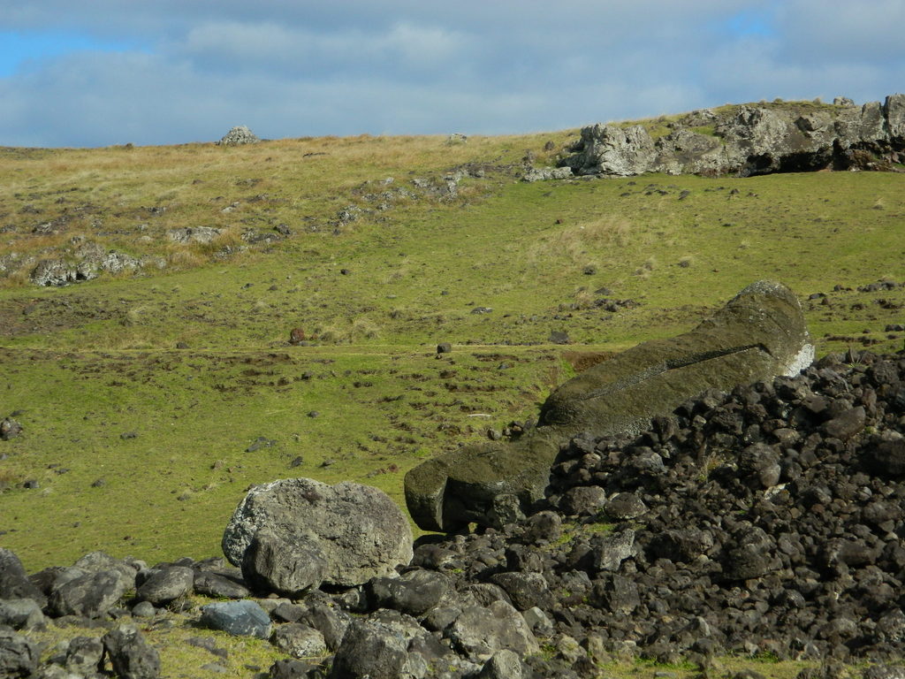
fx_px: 2693
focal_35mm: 103
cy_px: 340
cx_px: 452
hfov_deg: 19.1
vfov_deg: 14.4
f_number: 4.5
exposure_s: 1/1000
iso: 80
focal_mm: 18.6
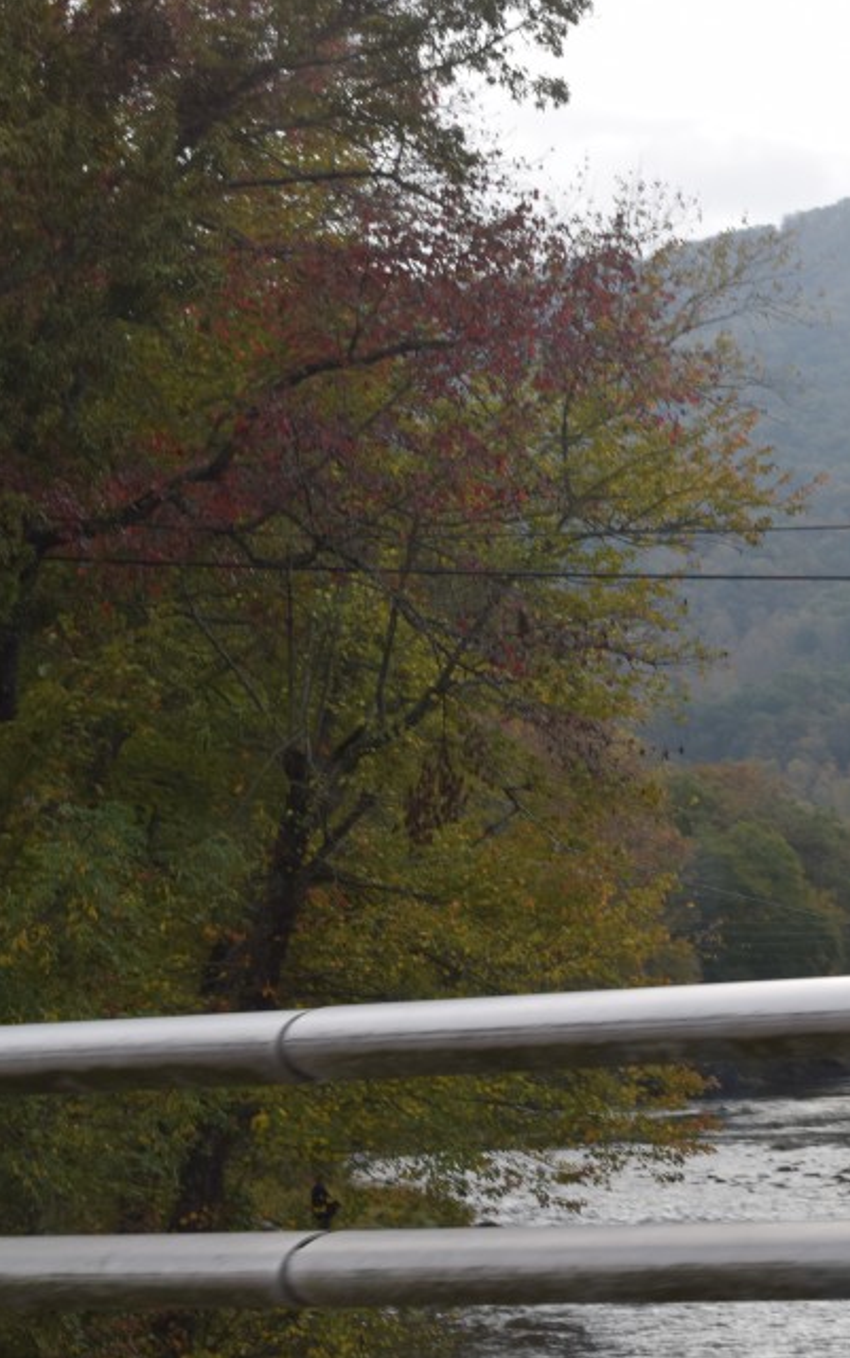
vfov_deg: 24.9
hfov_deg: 15.2
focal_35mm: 83
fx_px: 3074
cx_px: 1009
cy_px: 714
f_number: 8
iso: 320
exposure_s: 1/250
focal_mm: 34
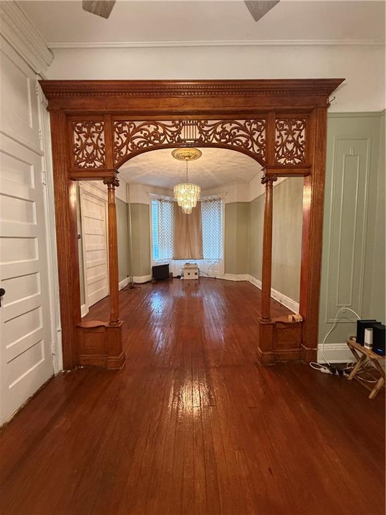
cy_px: 258
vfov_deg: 102.1
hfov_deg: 85.7
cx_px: 193
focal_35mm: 14
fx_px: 208
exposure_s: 1/60
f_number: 2.2
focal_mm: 2.22
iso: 500
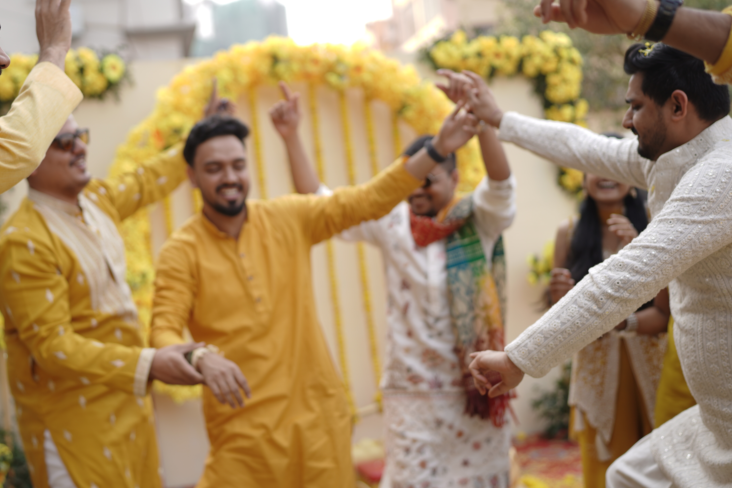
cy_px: 232
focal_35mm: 49
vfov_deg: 27.5
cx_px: 278
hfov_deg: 40.1
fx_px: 996
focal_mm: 35
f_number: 1.4
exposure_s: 1/1250
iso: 80
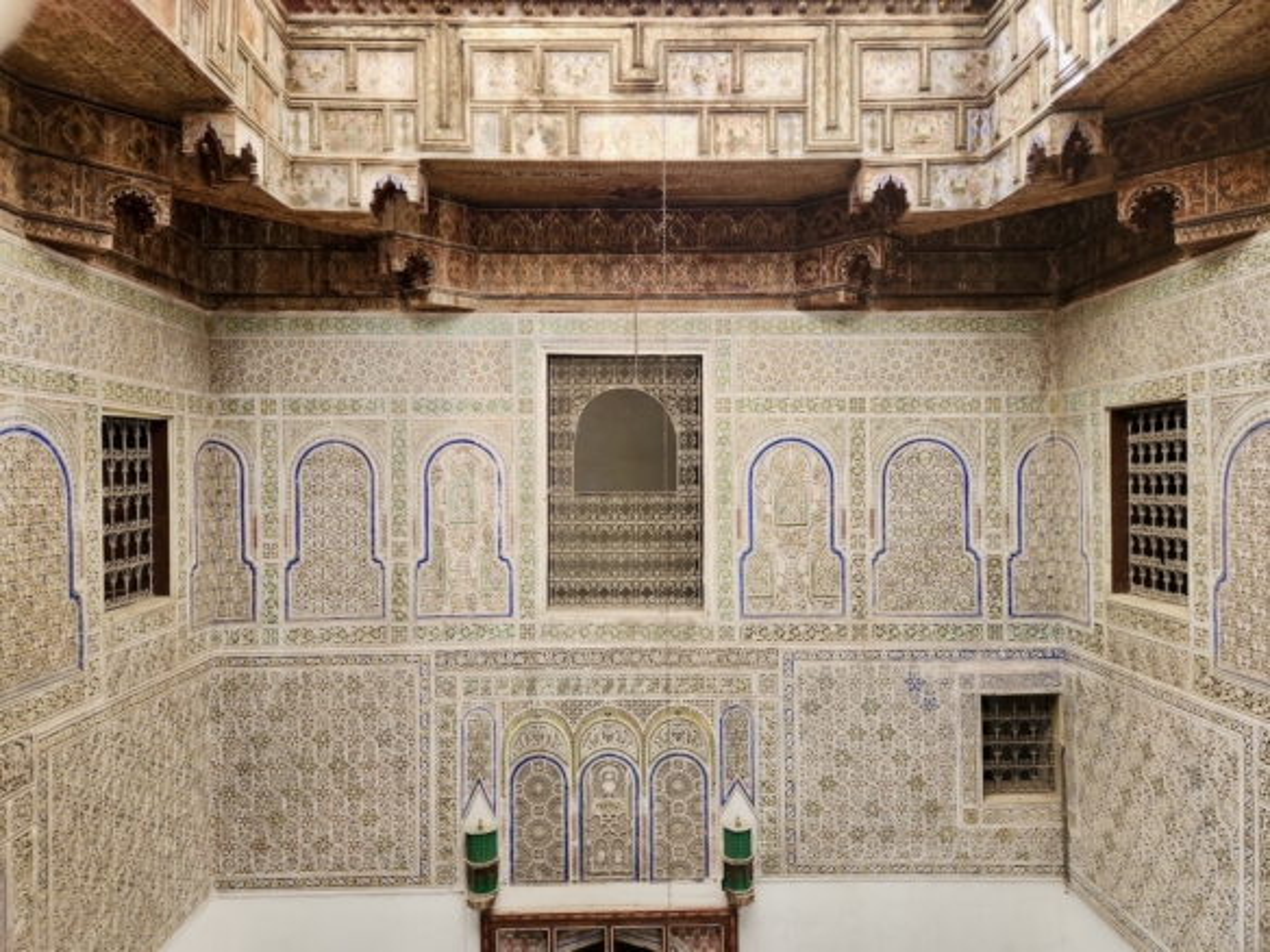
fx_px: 844
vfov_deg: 58.9
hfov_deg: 73.9
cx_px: 635
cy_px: 476
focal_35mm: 23
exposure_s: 1/180
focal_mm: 5.4
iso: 50
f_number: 1.8
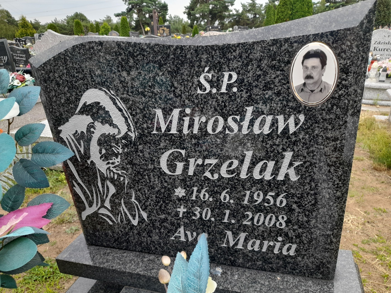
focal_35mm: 25
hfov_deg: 69.4
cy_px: 146
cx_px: 196
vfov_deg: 54.9
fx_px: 282
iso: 20
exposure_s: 1/100
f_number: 2
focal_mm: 4.6
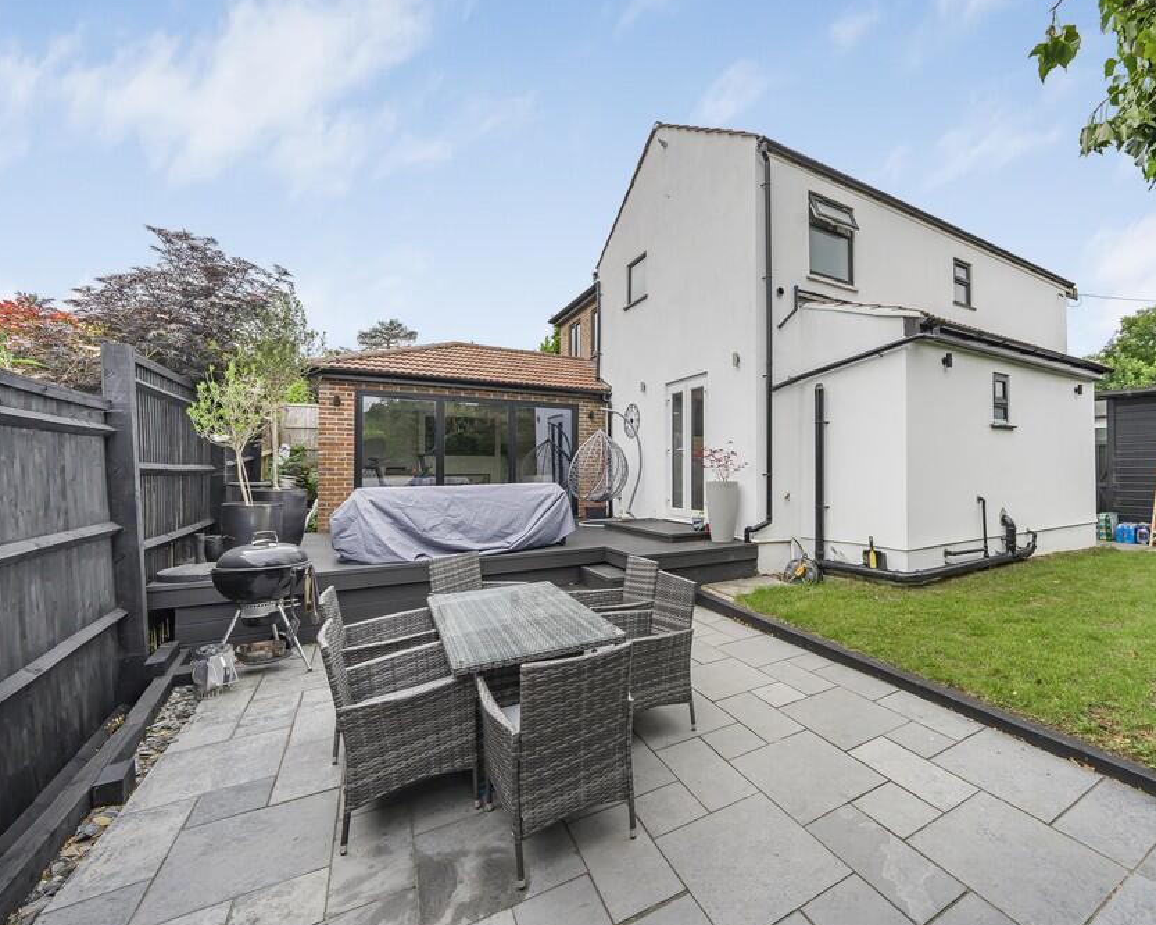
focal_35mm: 15
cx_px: 701
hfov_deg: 95.4
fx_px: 513
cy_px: 465
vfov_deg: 84.0
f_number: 9
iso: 320
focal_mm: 13
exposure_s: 1/320
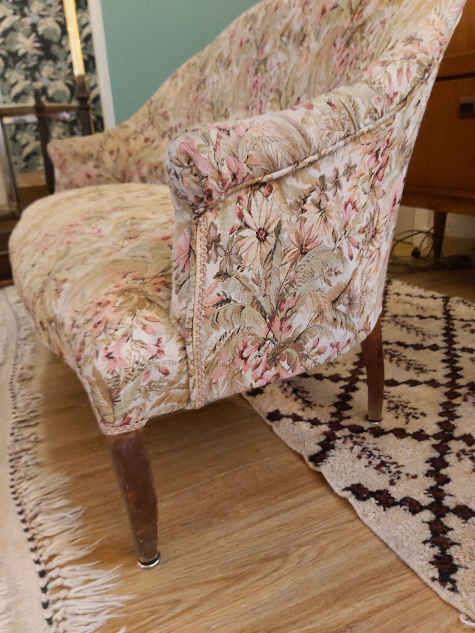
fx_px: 476
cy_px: 316
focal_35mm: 26
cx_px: 238
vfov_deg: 67.3
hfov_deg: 53.1
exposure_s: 1/25
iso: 800
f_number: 1.7
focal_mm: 3.92
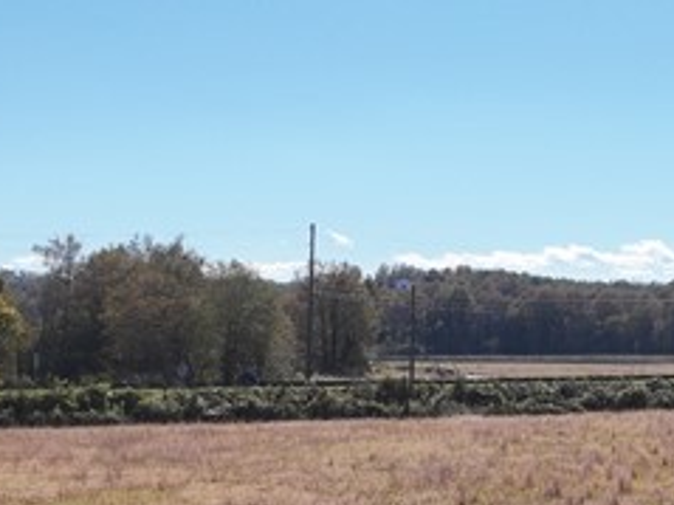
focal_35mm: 103
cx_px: 680
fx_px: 2004
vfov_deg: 14.3
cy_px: 351
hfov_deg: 18.6
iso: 190
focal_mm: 12.29
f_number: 2.8
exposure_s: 1/400
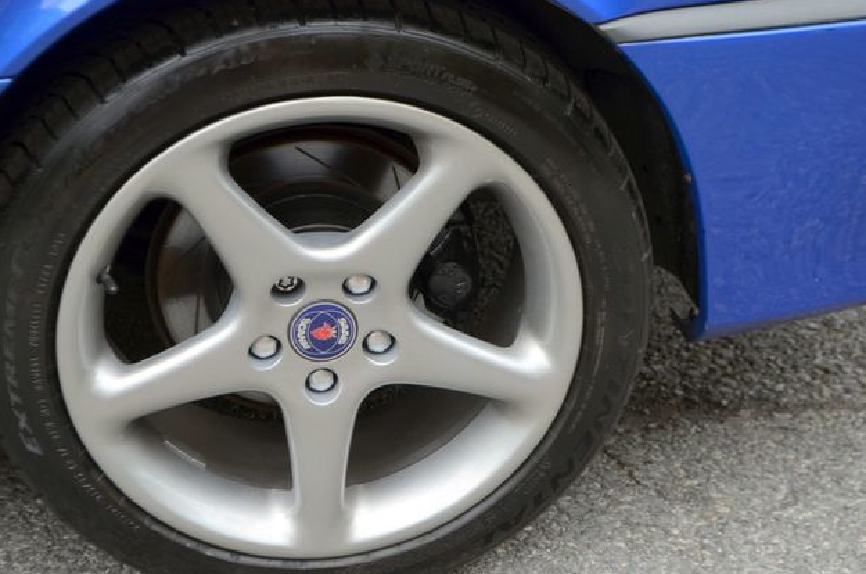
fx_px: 2029
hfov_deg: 24.1
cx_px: 427
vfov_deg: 16.1
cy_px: 291
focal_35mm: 85
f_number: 6.3
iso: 200
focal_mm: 55
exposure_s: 1/160
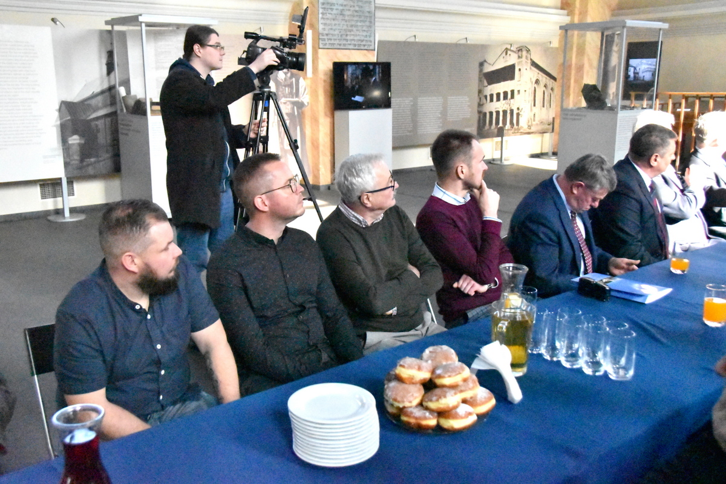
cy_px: 242
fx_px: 726
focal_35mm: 36
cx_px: 363
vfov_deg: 36.9
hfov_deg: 53.1
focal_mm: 24
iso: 25600
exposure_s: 1/4000
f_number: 3.8
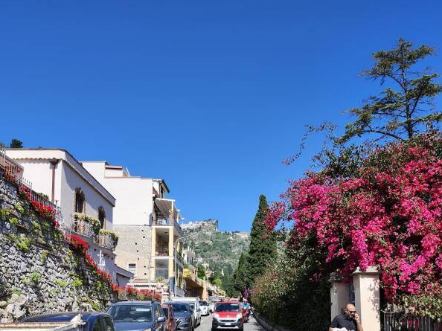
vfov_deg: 42.5
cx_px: 222
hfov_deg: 58.4
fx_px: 396
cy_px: 283
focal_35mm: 31
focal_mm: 5.54
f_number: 1.8
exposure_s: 1/1304
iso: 25
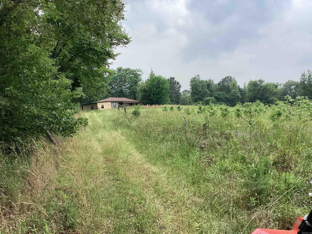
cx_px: 156
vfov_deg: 45.4
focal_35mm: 31
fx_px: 279
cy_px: 117
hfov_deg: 58.4
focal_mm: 3.3
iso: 25
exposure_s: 1/823
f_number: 2.4
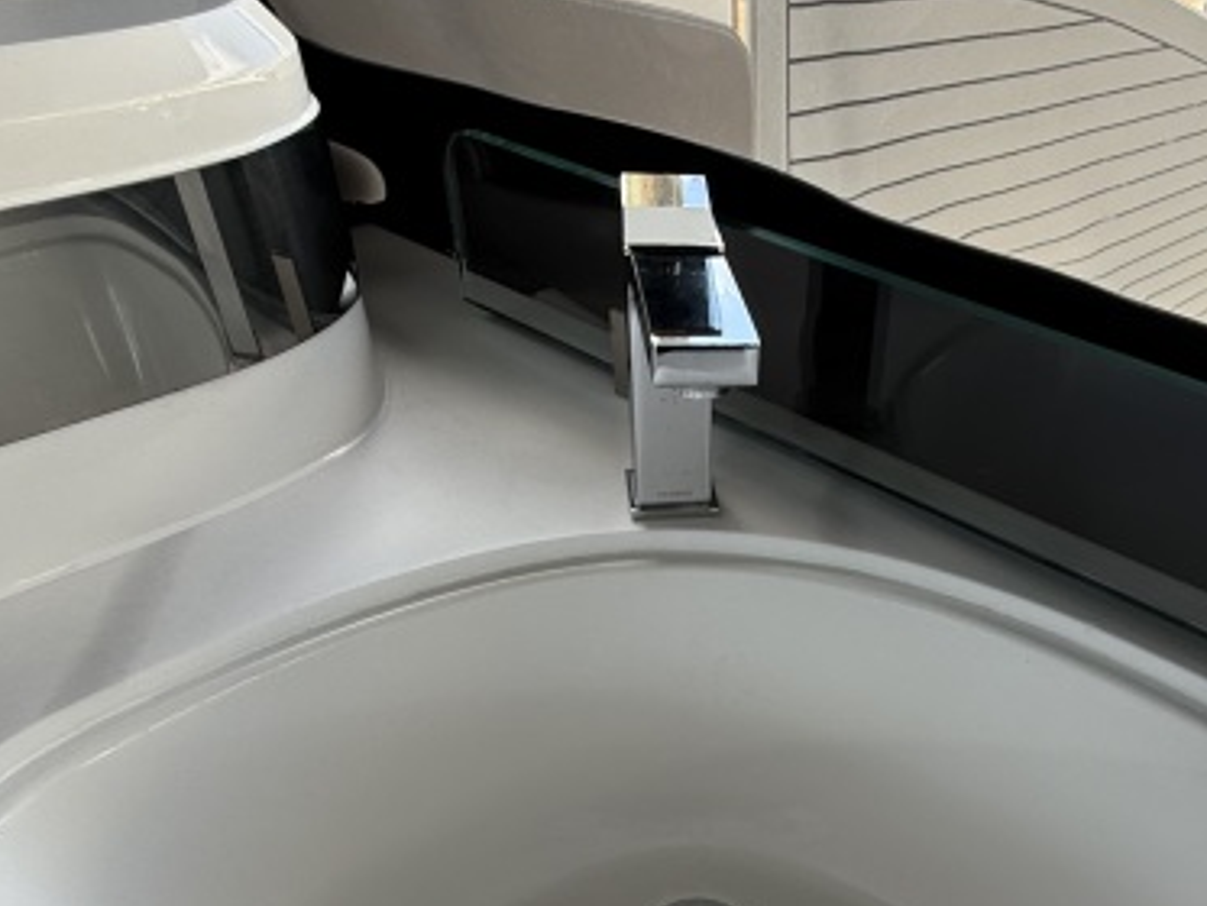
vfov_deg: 42.5
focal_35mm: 30
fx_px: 1046
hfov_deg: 58.7
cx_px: 796
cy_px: 832
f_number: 2.2
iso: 50
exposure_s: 1/195
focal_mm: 2.22
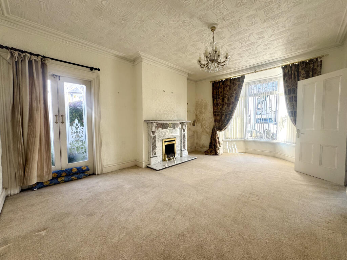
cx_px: 174
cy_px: 130
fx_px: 140
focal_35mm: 14
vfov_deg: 85.7
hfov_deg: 102.1
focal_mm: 2.22
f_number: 2.2
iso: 40
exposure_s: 1/119
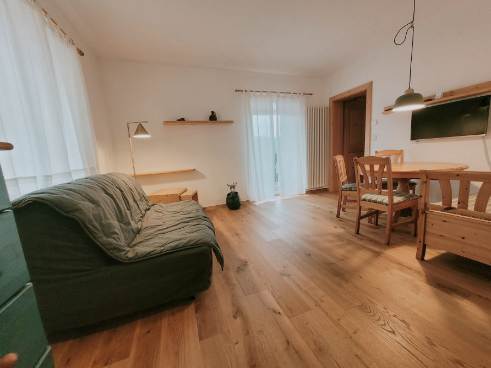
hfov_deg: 106.2
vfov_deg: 89.9
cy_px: 184
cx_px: 246
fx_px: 184
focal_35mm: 13
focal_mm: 1.74
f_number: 2.2
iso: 200
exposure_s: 1/50
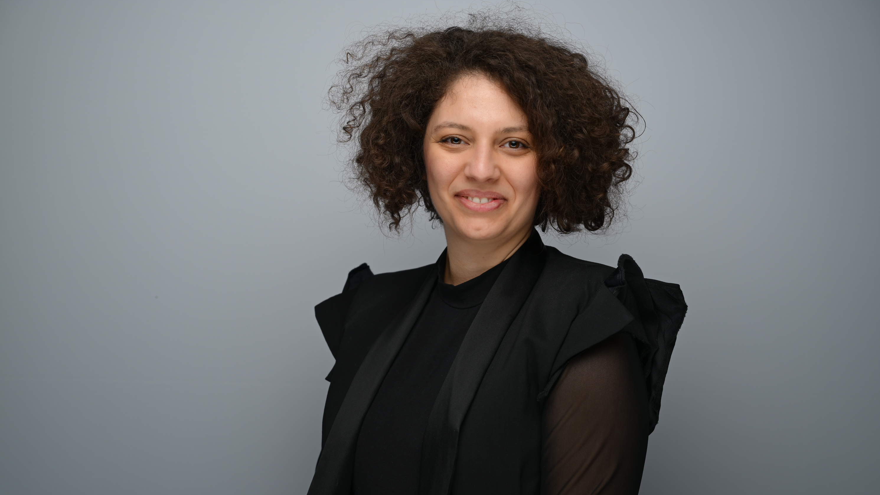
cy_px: 287
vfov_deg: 23.5
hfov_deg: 40.6
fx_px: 1190
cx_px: 437
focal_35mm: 51
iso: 80
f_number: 4
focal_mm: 48
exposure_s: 1/200
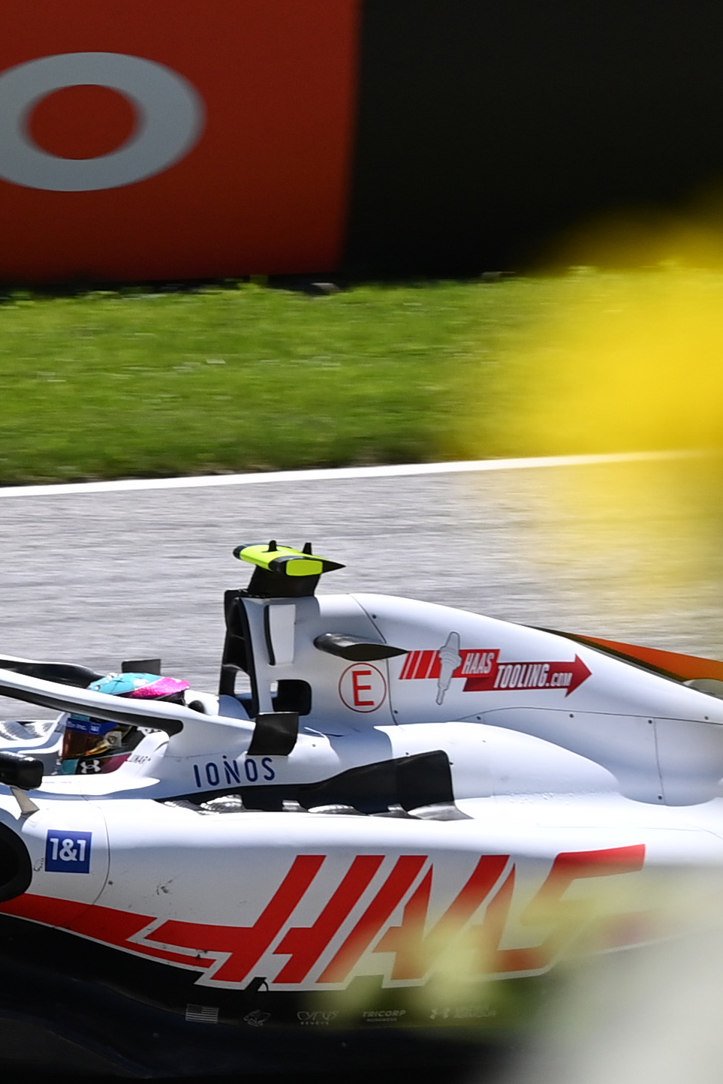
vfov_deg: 5.2
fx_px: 11835
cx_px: -76
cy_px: 1344
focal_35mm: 393
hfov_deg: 3.5
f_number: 9
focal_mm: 105
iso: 400
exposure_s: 1/1000
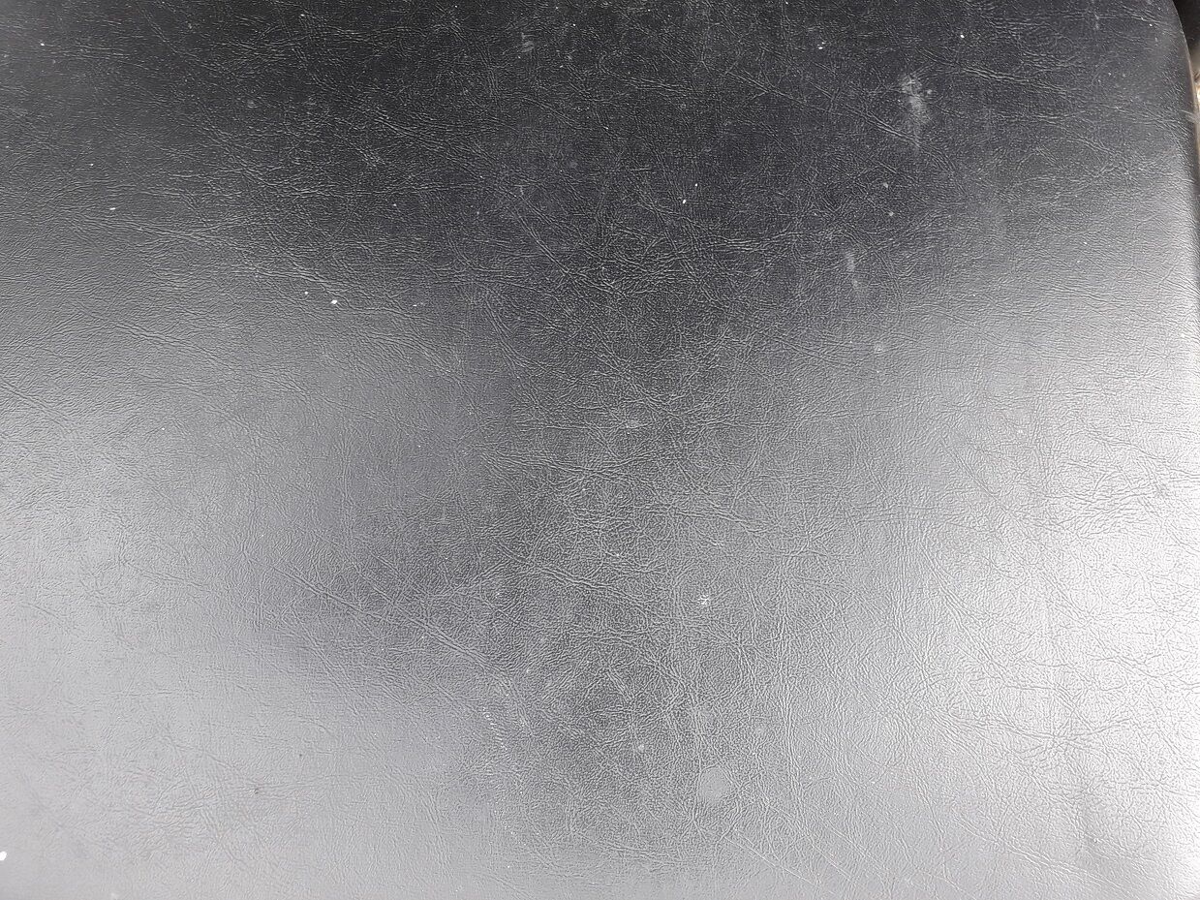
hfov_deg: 65.3
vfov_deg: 51.3
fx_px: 936
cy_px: 450
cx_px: 600
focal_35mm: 27
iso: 50
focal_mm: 3.6
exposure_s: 1/100
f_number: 1.9
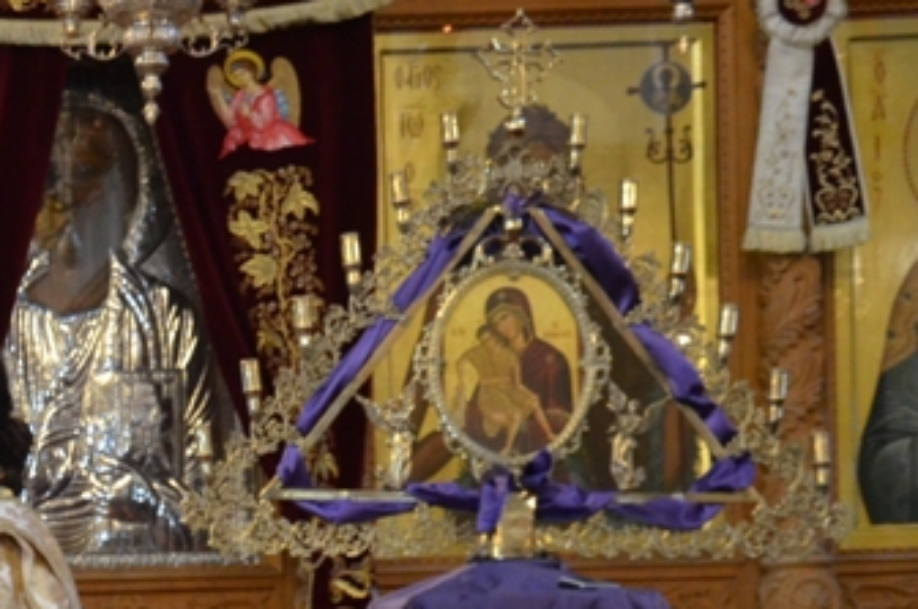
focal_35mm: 120
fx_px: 3056
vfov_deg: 11.2
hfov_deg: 16.0
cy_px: 751
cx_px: -336
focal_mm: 28
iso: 2000
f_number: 4
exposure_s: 1/40
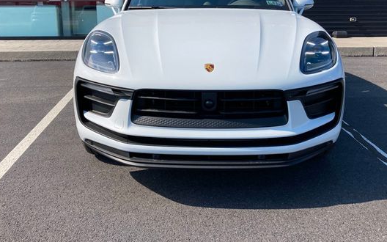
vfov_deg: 35.2
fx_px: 380
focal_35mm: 36
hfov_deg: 54.0
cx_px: 201
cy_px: 92
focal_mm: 3.99
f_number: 1.8
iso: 20
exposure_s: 1/2183
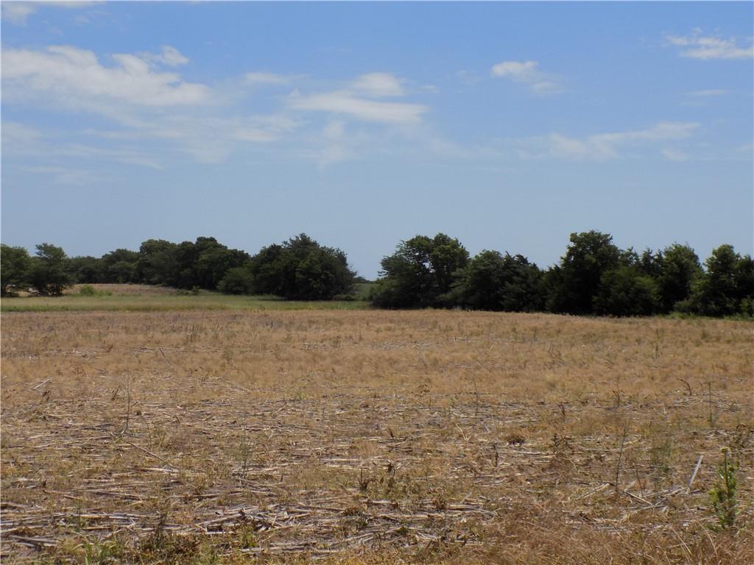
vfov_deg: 28.0
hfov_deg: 36.8
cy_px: 282
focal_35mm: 52
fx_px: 1133
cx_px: 377
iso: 80
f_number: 3.9
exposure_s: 1/1250
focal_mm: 9.3
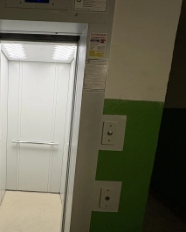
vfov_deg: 69.9
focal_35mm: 24
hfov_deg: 54.5
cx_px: 35
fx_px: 165
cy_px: 133
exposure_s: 1/50
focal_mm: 2.22
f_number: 2.2
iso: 250
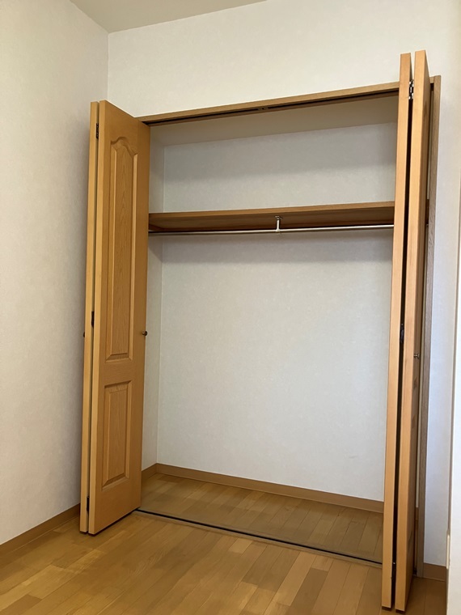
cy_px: 308
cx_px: 230
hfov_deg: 49.7
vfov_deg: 63.4
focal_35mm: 28
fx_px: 497
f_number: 1.8
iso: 125
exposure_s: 1/50
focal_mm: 3.99
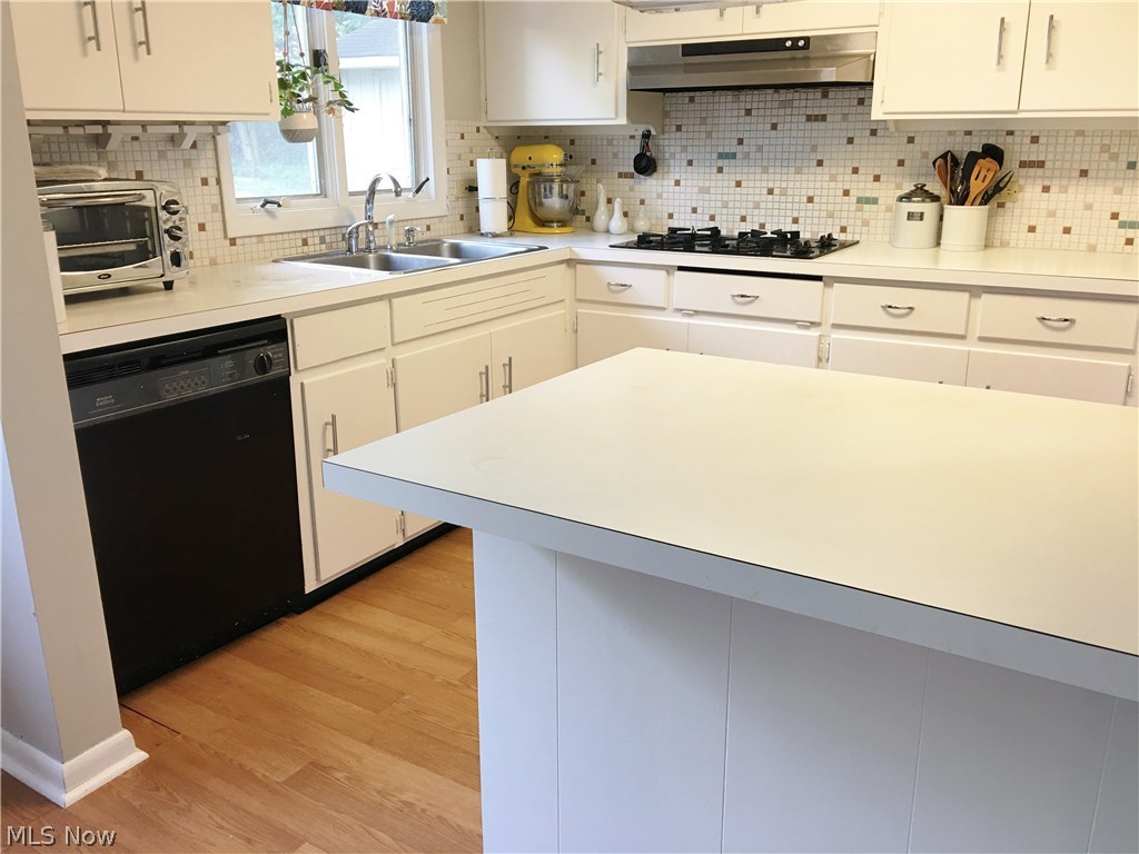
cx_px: 570
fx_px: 954
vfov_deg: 48.2
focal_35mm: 29
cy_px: 427
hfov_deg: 61.7
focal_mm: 4.15
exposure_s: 1/15
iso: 32
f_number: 2.2
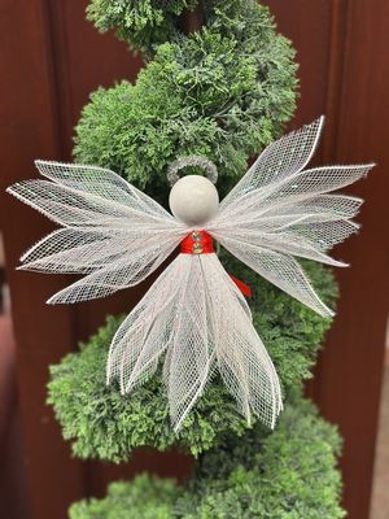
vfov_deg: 39.7
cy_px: 260
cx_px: 194
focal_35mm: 48
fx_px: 719
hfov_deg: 30.3
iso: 100
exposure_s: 1/60
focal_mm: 6.86
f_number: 1.78
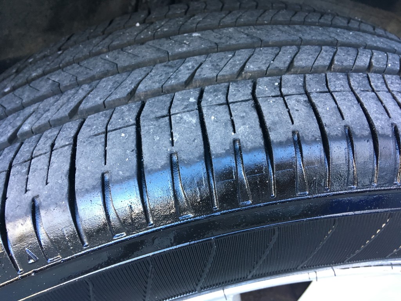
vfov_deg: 48.2
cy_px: 150
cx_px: 200
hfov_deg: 61.7
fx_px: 336
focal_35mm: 29
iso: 80
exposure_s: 1/30
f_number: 2.2
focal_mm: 4.15
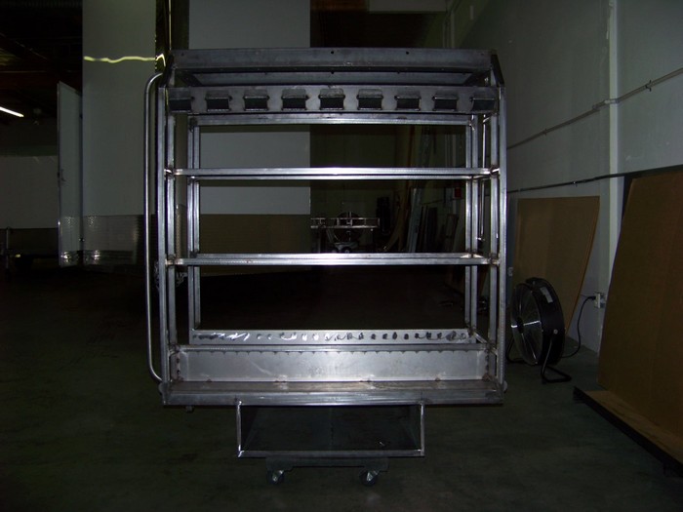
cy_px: 256
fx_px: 710
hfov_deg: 51.4
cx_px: 342
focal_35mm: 36
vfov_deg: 39.7
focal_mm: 5.85
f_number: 2.8
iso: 64
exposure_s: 1/125
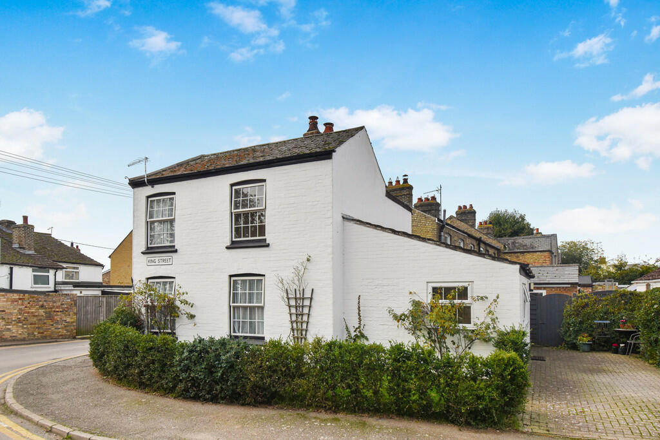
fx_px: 358
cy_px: 220
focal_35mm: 20
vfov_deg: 63.2
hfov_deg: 85.4
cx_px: 330
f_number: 8
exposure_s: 1/250
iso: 110
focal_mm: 13
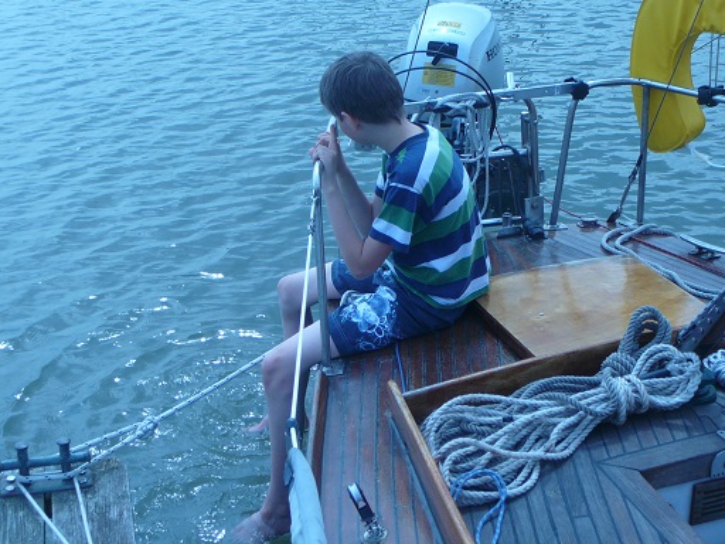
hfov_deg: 32.7
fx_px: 1236
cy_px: 272
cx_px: 362
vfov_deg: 24.8
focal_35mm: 59
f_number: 3.3
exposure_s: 1/640
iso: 80
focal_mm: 7
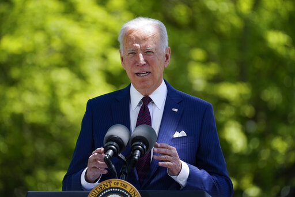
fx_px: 2556
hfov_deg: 6.6
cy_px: 98
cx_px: 148
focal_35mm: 312
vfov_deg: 4.4
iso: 320
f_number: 5.6
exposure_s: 1/800
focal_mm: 312
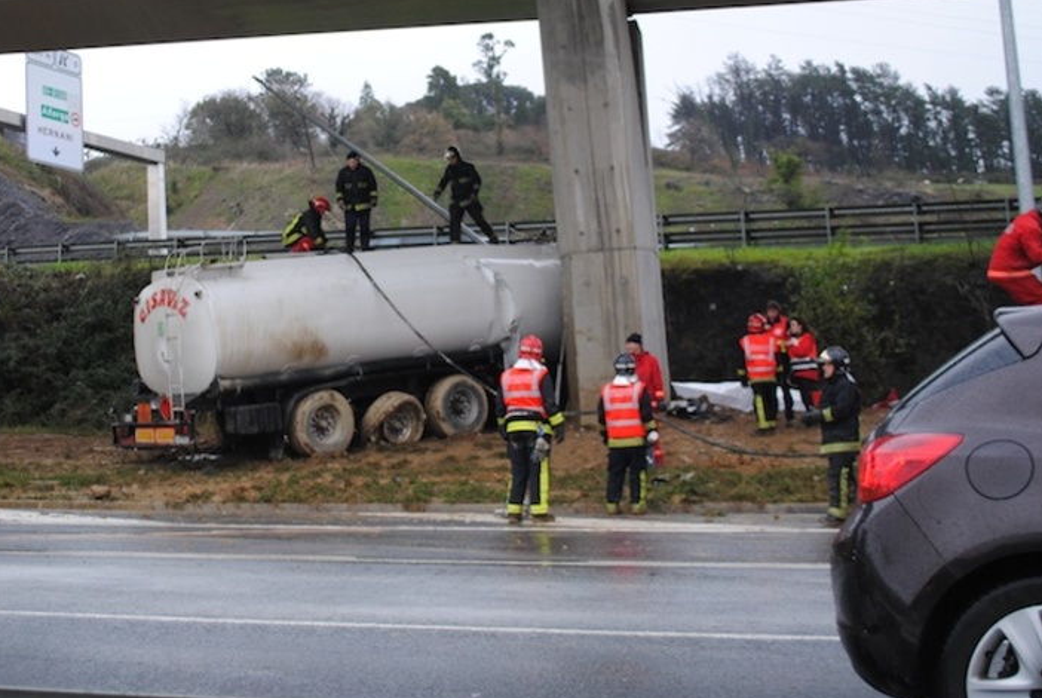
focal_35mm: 52
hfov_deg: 37.9
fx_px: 1507
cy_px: 258
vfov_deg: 26.0
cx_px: 393
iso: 200
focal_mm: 26
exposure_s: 1/60
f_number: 4.2
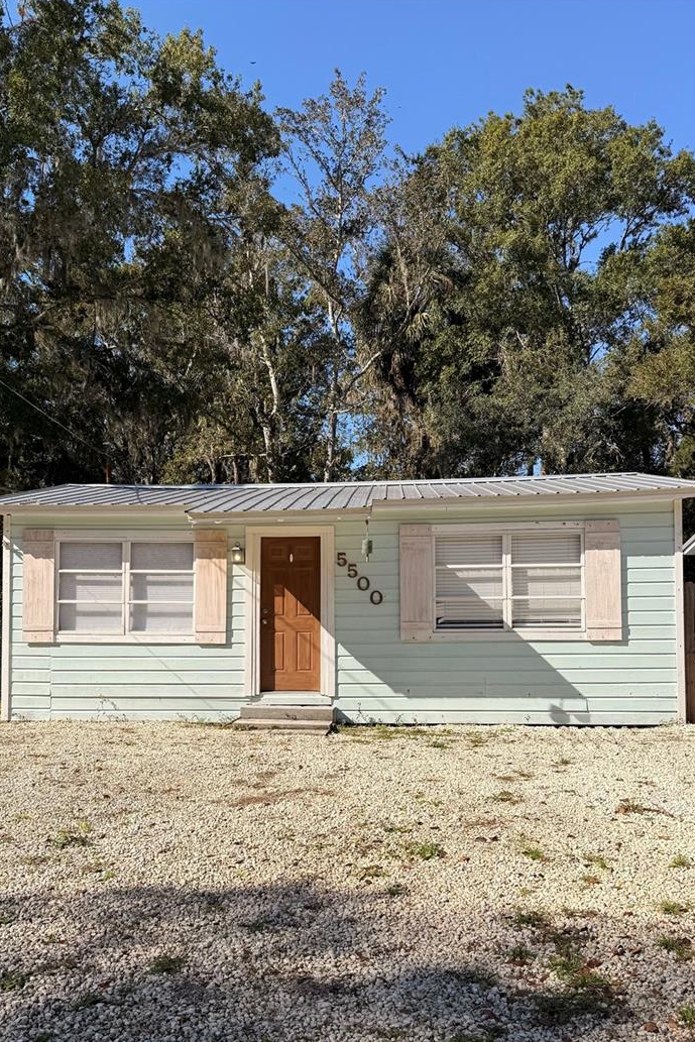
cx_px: 315
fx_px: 839
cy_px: 600
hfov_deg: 44.9
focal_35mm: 29
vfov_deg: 63.3
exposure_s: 1/5319
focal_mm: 6.76
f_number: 1.78
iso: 80
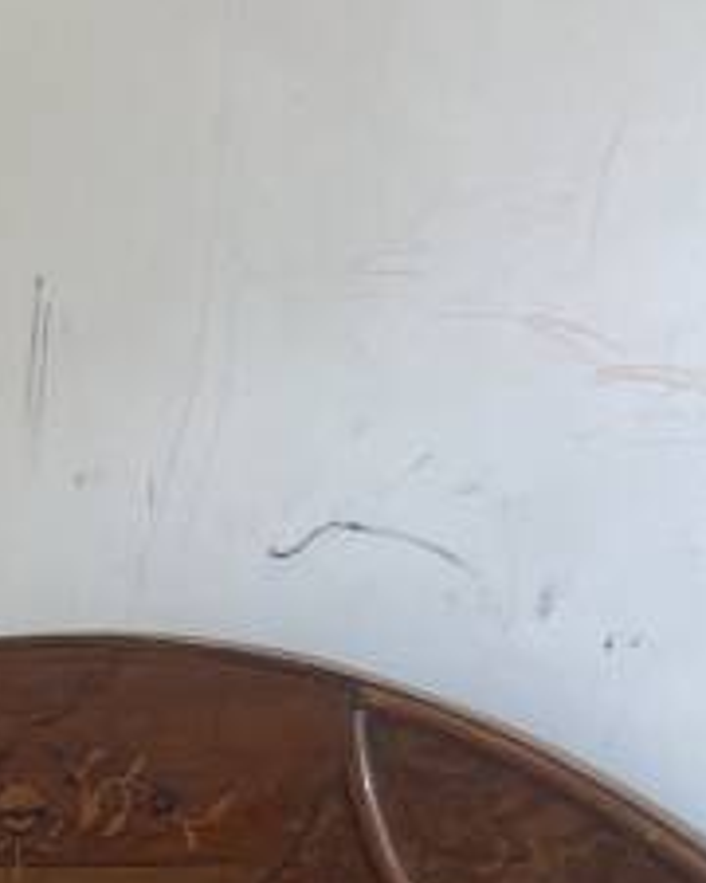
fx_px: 2951
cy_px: 1825
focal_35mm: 113
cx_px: -694
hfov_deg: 12.1
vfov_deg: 14.0
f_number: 1.8
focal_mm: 4.25
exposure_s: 1/100
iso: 80
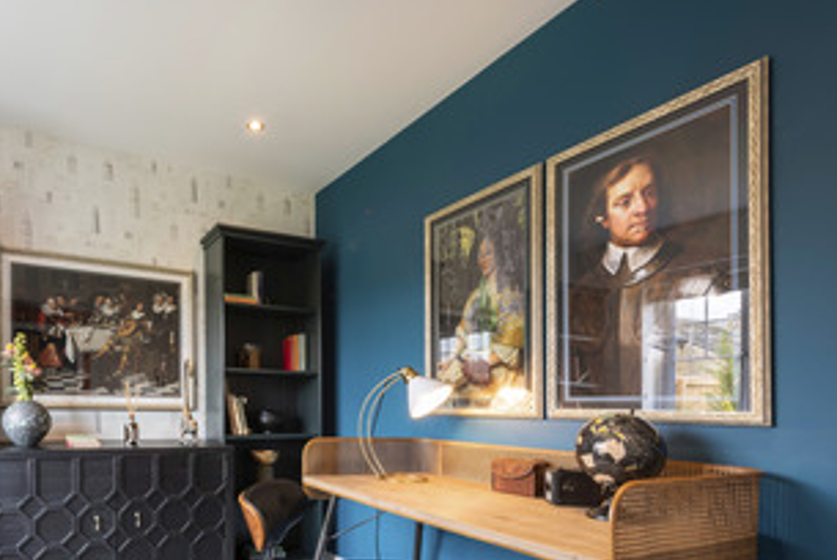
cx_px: 277
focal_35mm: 22
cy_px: 406
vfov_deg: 55.1
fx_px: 512
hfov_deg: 76.0
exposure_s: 3
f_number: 16
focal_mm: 14
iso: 80
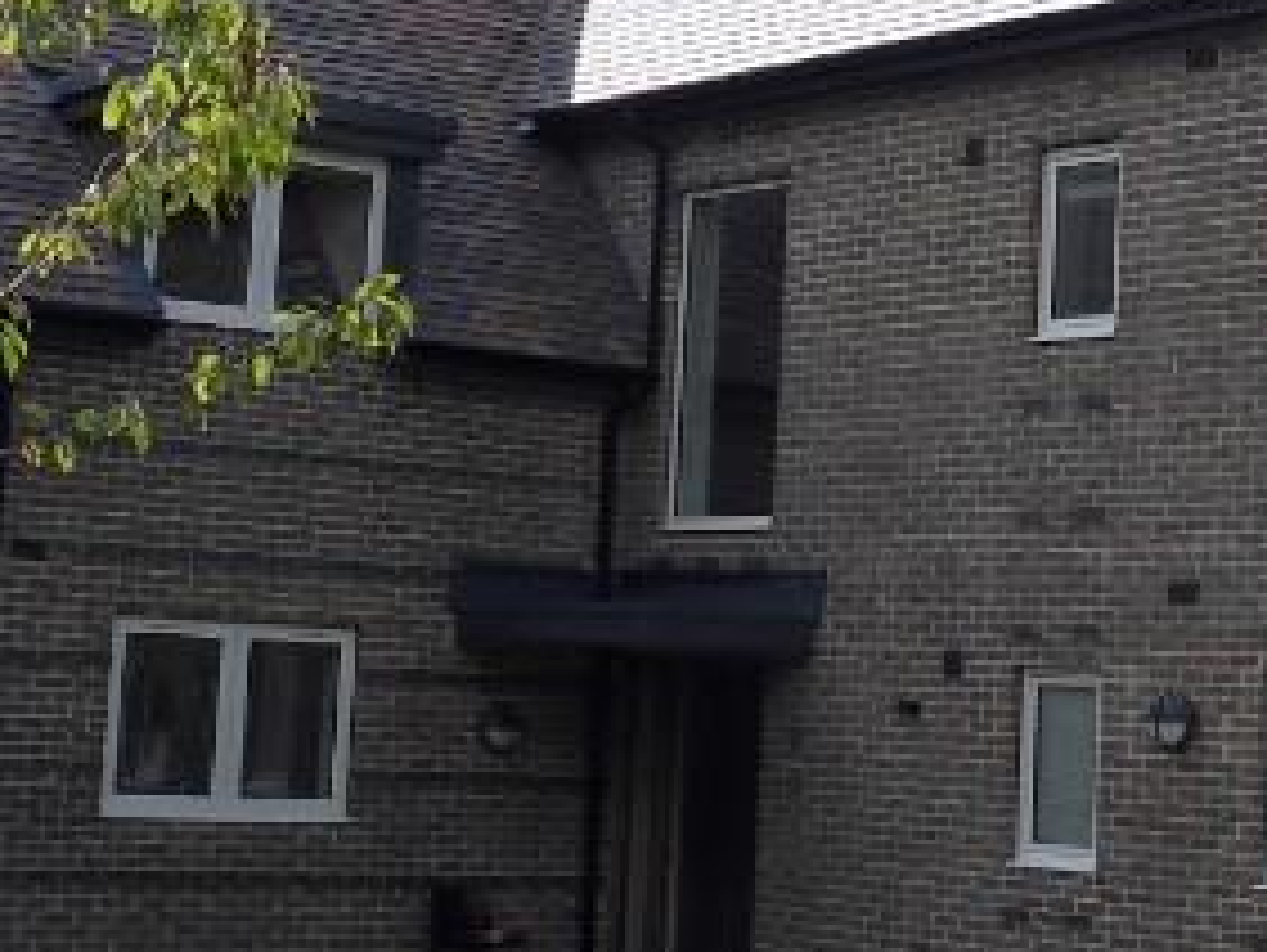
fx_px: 3187
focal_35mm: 87
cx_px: 899
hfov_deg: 22.3
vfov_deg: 17.0
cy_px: 337
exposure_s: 1/250
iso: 80
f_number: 7.5
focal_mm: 4.2
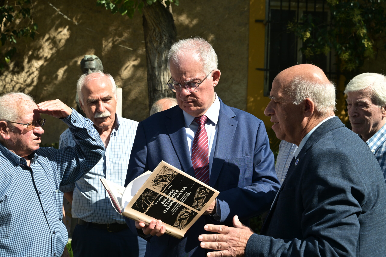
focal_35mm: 50
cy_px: 128
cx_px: 193
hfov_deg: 39.6
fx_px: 536
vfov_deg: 27.0
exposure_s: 1/800
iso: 400
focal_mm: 50
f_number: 7.1
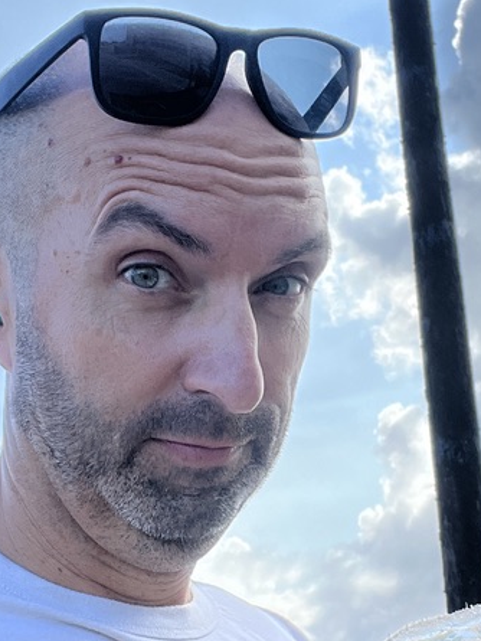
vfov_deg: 28.0
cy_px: 412
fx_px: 1278
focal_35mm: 69
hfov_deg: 21.3
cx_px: 292
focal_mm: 2.71
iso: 32
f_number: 2.2
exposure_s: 1/794
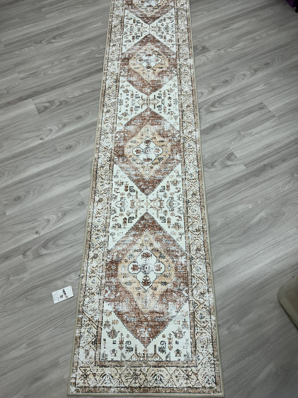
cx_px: 149
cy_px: 199
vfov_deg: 67.3
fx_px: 298
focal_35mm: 26
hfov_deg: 53.1
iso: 40
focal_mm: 5.7
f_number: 1.5
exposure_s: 1/120
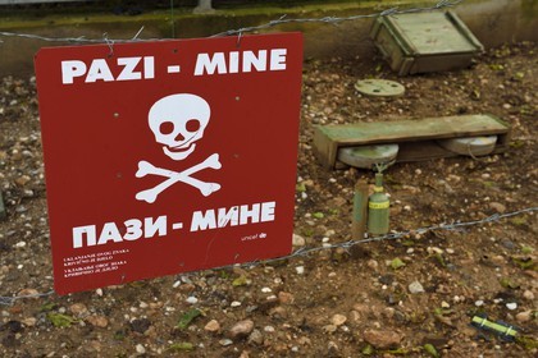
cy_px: 179
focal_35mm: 48
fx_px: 717
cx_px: 269
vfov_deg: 28.1
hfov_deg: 41.1
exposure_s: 1/160
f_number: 9
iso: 200
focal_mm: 48
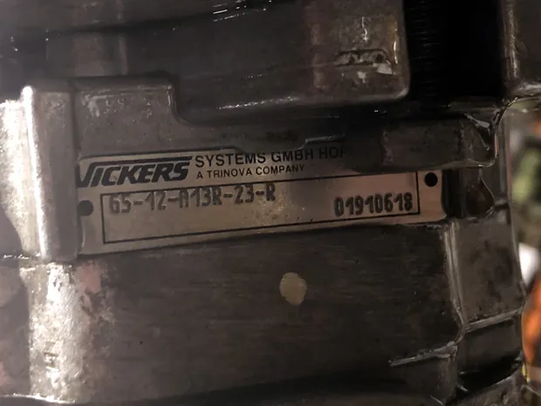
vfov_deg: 49.7
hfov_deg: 63.4
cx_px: 270
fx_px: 438
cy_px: 203
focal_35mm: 28
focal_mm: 3.99
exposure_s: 1/5
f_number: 1.8
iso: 100
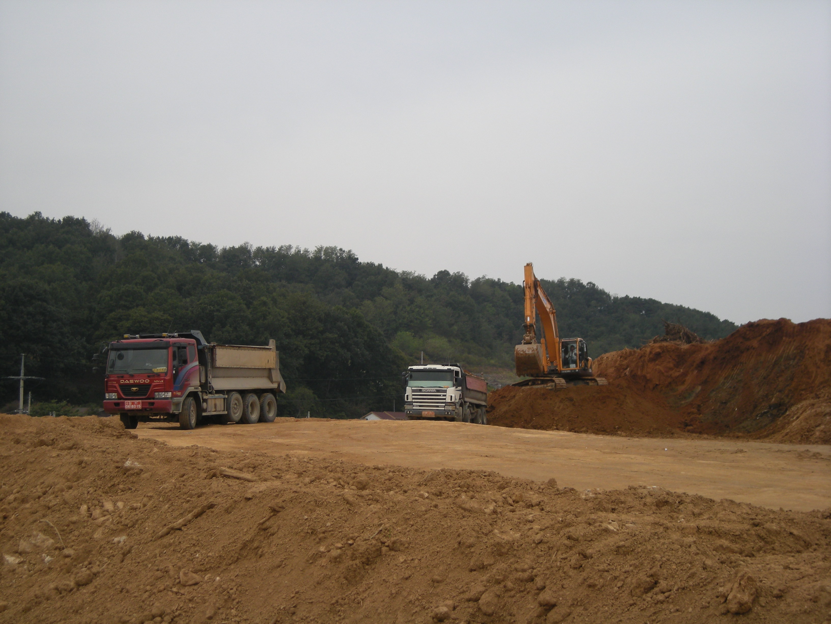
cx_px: 416
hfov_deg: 31.7
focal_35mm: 61
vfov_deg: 24.0
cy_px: 312
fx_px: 1464
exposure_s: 1/175
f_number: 7
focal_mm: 9.9
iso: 64
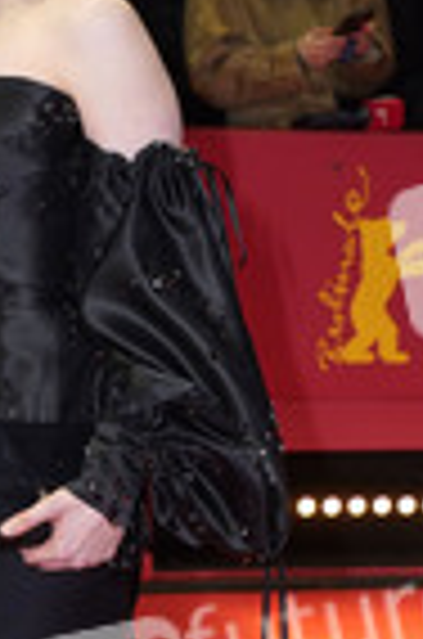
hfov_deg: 9.5
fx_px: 2497
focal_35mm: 141
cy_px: 459
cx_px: -148
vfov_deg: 14.5
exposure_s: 1/160
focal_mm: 50
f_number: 5.6
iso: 800
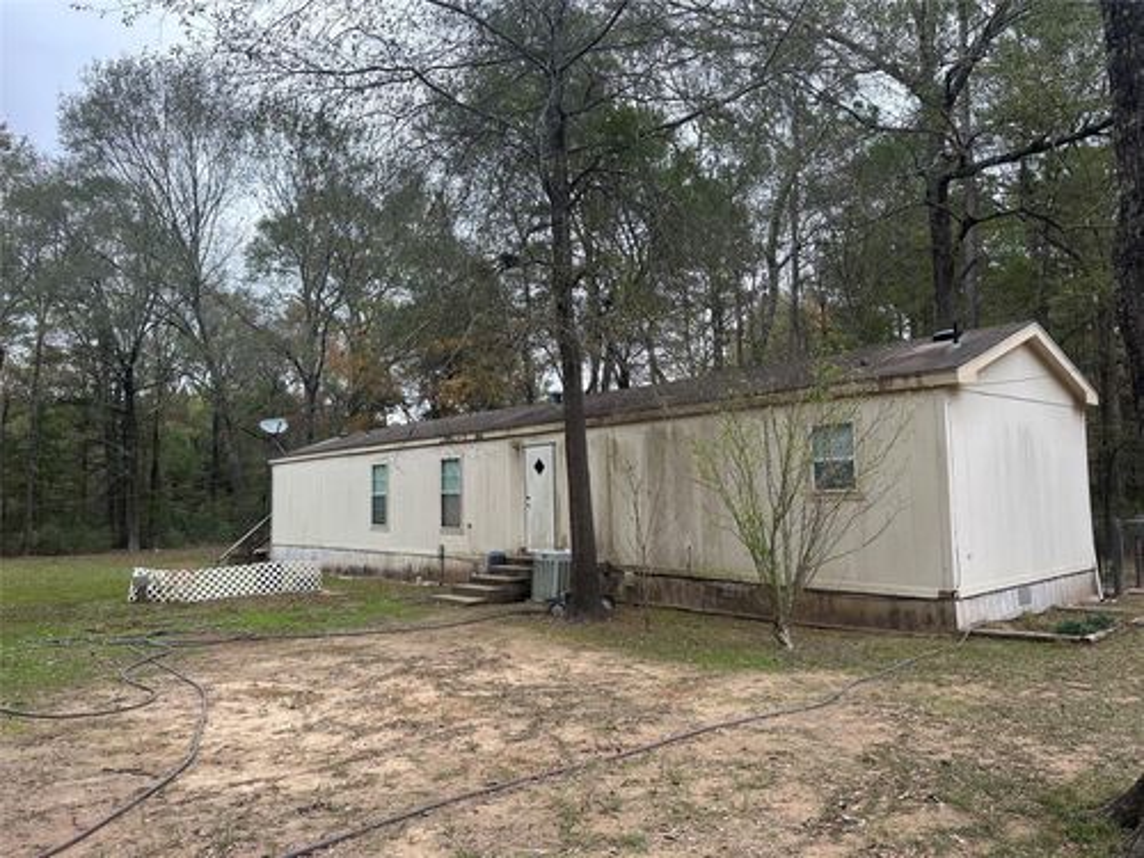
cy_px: 429
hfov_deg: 71.6
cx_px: 572
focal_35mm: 24
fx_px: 793
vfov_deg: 56.8
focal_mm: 6.86
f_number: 1.78
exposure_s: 1/650
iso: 80
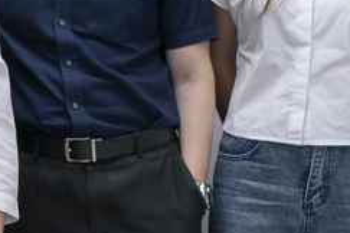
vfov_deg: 9.3
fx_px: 1429
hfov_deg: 13.8
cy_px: 4
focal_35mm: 147
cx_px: 1
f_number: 4.5
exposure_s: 1/160
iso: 640
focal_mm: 34
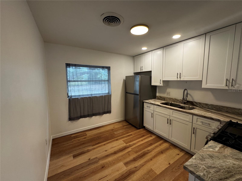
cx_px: 121
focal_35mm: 14
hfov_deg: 102.1
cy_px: 90
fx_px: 98
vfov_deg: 85.7
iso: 160
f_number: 2.2
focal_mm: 2.22
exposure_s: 1/120
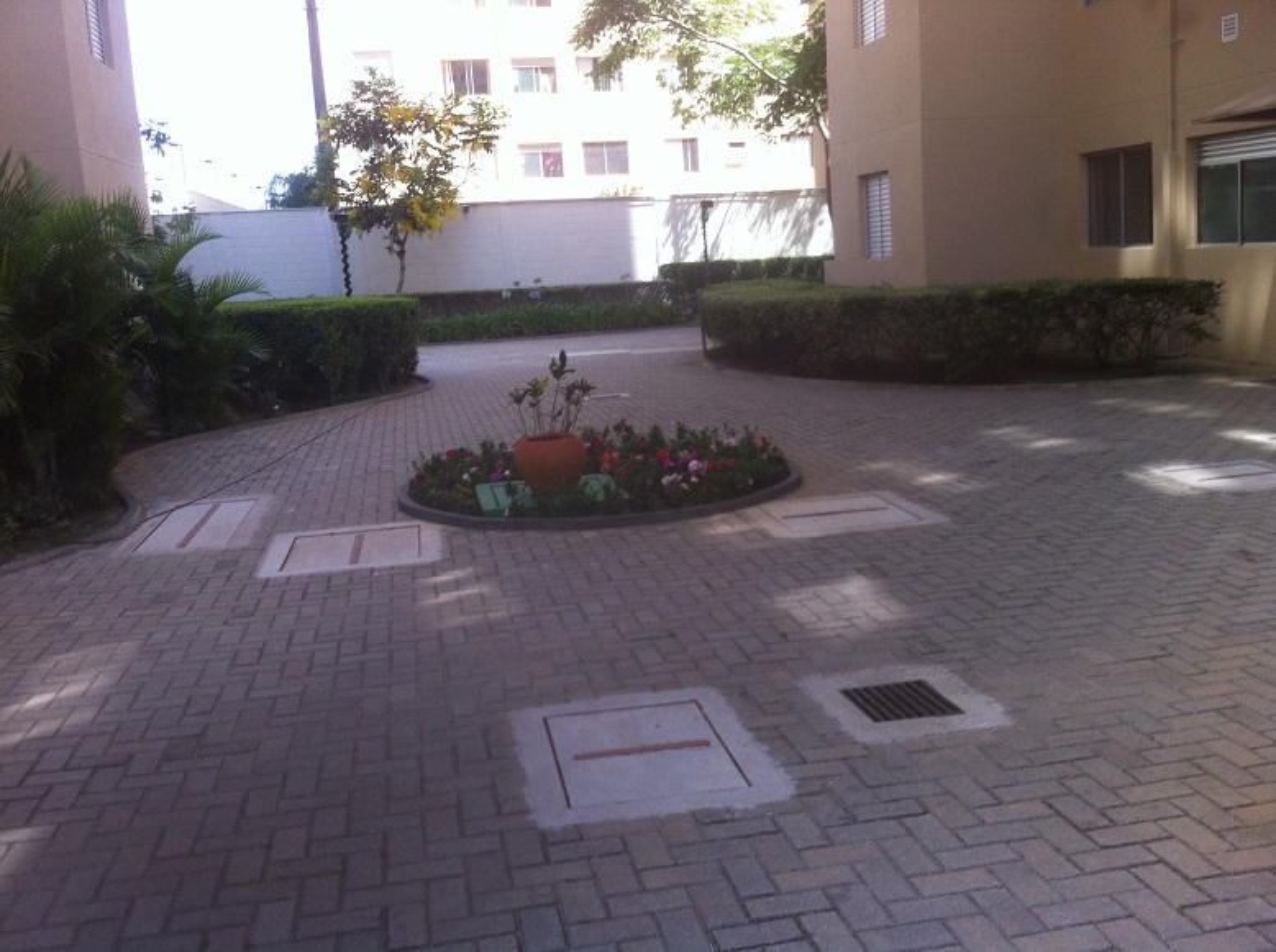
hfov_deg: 52.7
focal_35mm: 35
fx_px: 1288
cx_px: 638
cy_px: 476
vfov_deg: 40.6
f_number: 2.8
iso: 80
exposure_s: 1/247
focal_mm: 3.85
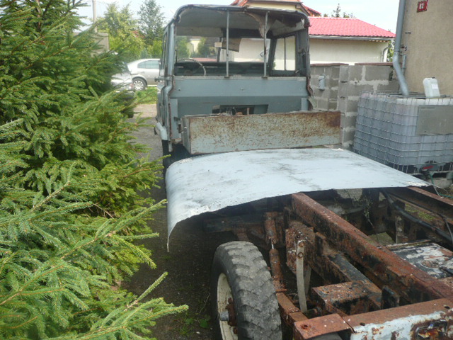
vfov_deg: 49.7
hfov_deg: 63.4
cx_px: 226
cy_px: 170
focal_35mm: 28
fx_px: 366
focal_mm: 4.6
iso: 100
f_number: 3.3
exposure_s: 1/400
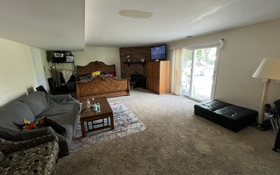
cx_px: 139
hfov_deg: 105.3
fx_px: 107
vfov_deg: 78.6
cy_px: 86
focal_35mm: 14
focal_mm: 1.57
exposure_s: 1/60
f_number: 1.8
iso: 200
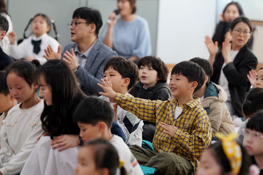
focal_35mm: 230
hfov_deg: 9.0
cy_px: 77
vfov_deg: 6.0
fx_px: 1680
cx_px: 137
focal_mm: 200
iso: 1600
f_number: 4
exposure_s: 1/250
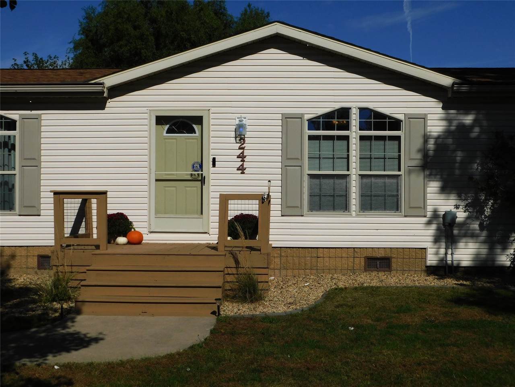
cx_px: 258
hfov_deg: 42.1
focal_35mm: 45
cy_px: 194
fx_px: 669
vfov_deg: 32.2
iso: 125
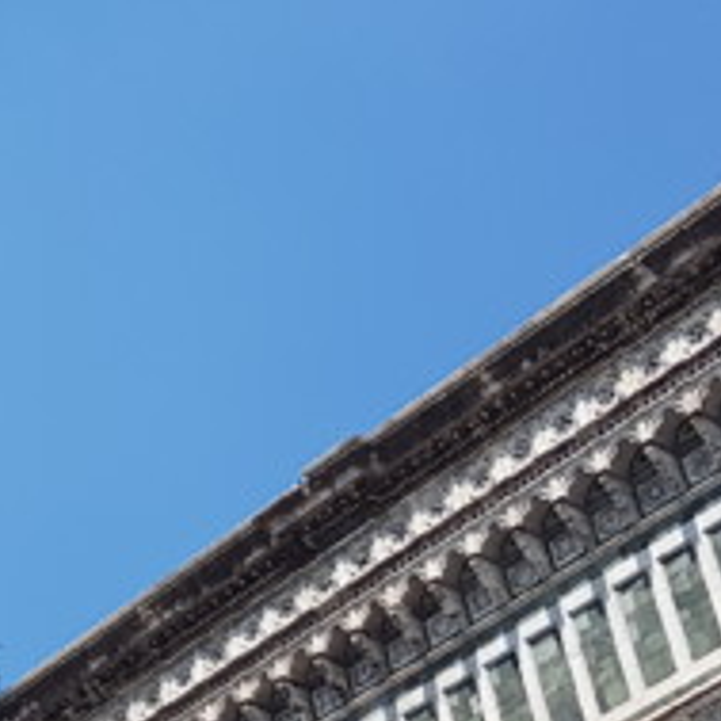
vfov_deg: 14.9
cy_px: 515
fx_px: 2757
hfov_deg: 13.6
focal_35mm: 117
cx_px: -492
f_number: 1.7
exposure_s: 1/2208
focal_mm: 4.2
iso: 40
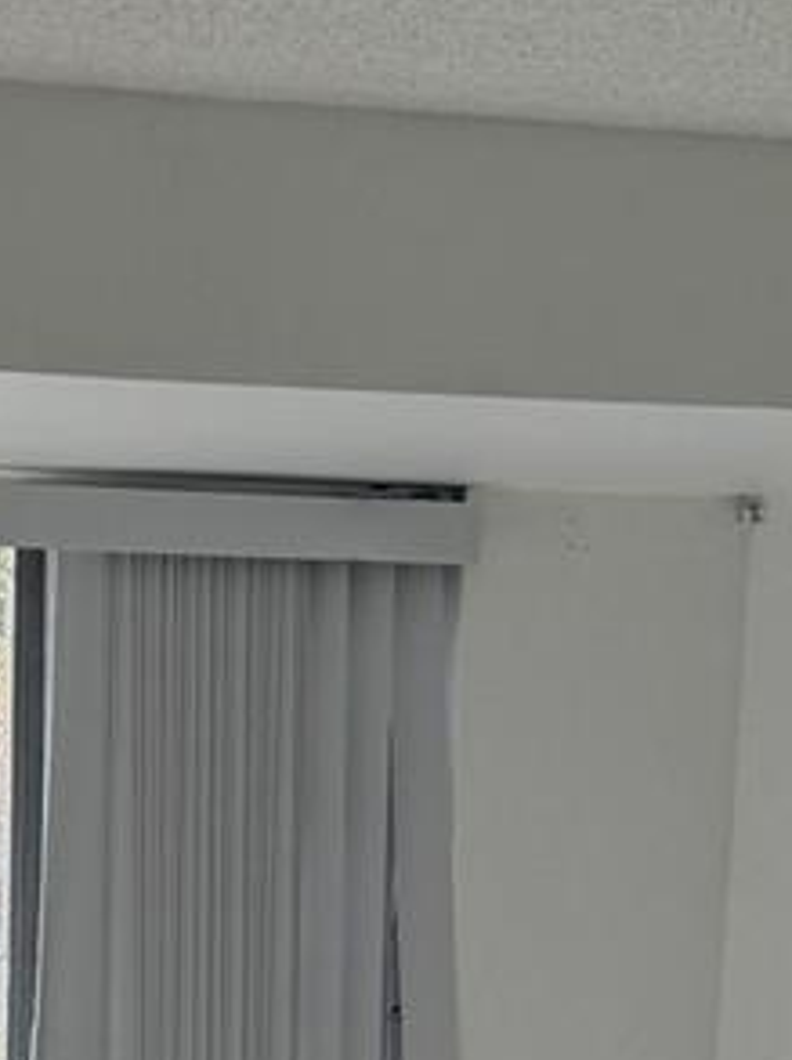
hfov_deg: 11.5
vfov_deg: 14.4
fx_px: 3852
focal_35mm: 126
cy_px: 1664
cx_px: -163
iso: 80
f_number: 1.78
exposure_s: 1/379
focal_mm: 6.76
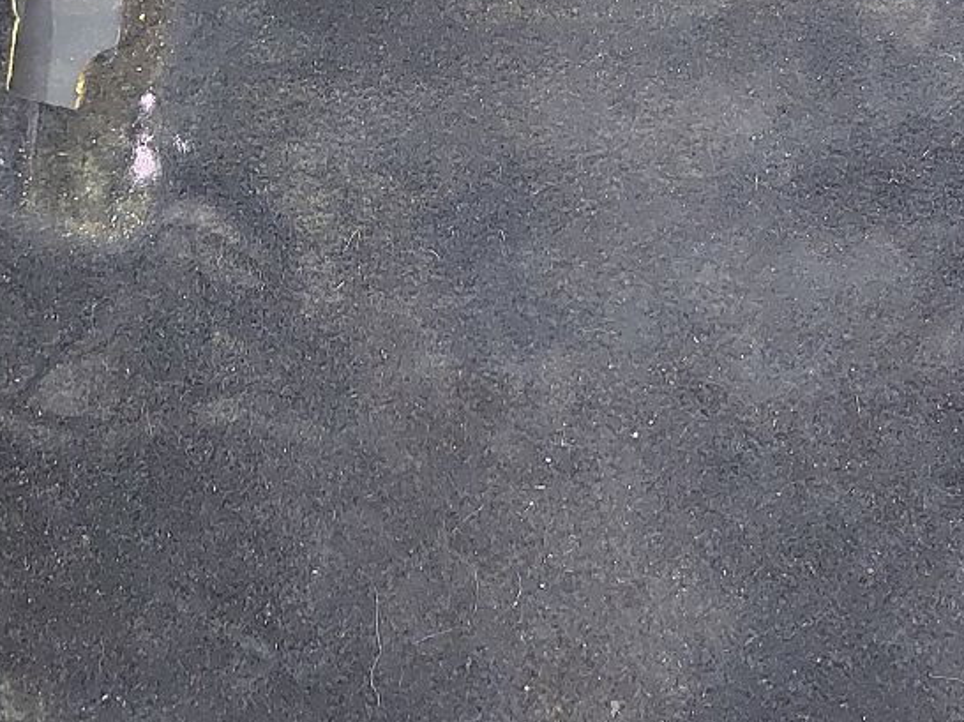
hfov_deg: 31.7
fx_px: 1698
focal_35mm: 61
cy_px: 171
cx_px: 504
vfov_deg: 23.7
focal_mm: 5.23
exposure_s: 1/25
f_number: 1.8
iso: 320
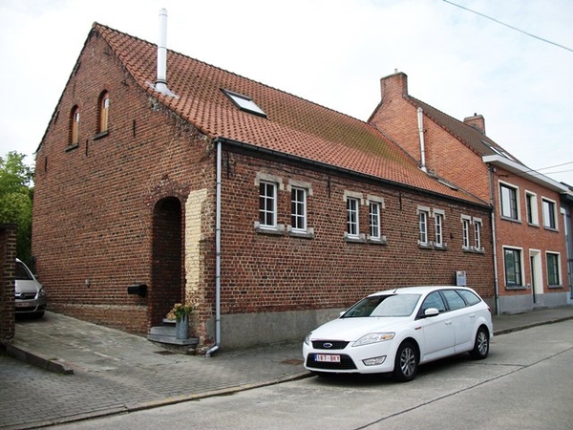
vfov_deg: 44.2
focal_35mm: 32
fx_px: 530
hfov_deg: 56.8
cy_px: 215
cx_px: 286
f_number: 2.9
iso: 80
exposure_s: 1/1000
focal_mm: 5.7
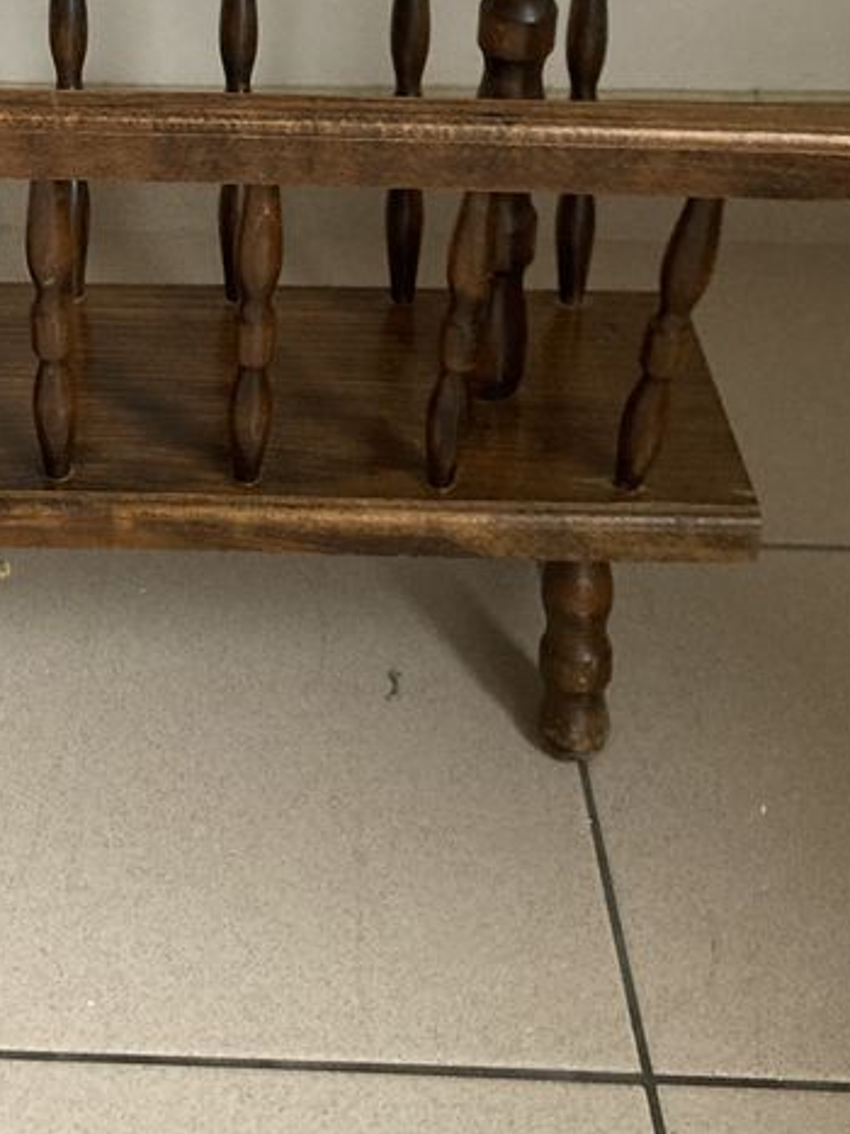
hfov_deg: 23.9
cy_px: 100
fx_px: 1965
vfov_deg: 30.7
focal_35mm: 60
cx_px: 124
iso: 320
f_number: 1.8
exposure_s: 1/54
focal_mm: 3.99
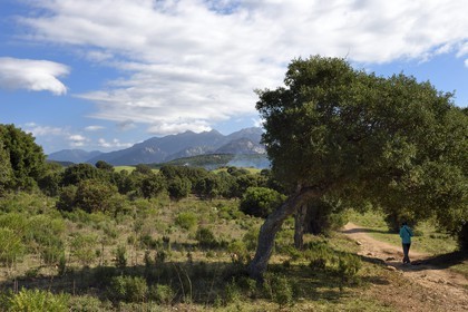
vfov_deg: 30.5
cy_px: 156
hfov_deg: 44.5
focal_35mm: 44
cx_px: 234
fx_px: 572
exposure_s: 1/250
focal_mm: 44
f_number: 13
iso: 200
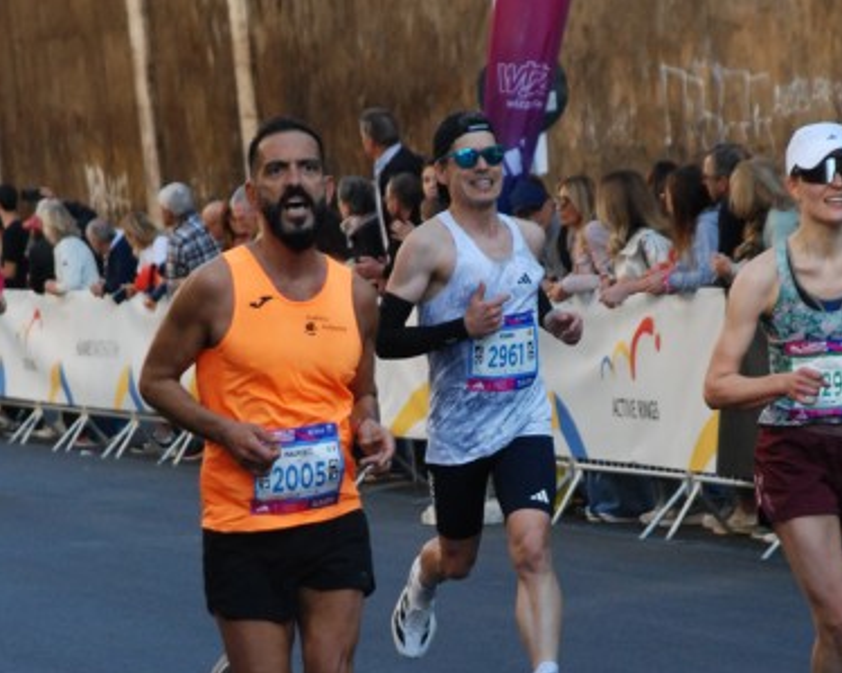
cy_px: 491
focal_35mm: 238
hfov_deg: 8.1
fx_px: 5923
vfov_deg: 6.5
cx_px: 451
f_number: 5.6
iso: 1000
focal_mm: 105
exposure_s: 1/640
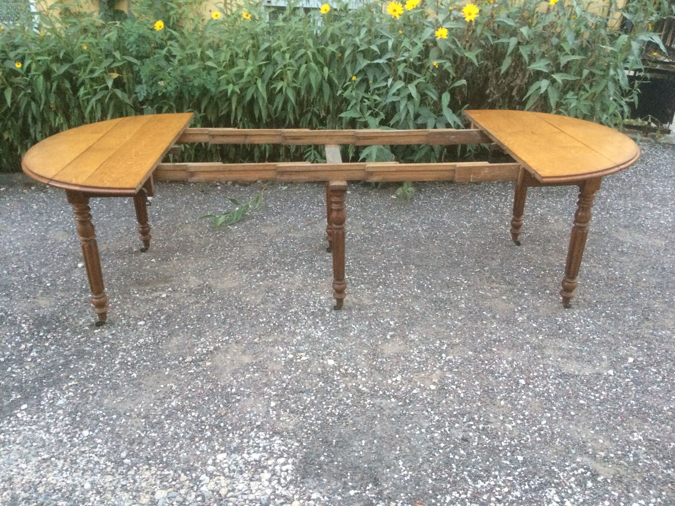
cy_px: 253
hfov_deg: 61.7
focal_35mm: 29
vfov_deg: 48.2
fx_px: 565
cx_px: 338
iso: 250
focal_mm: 4.15
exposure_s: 1/33
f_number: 2.2
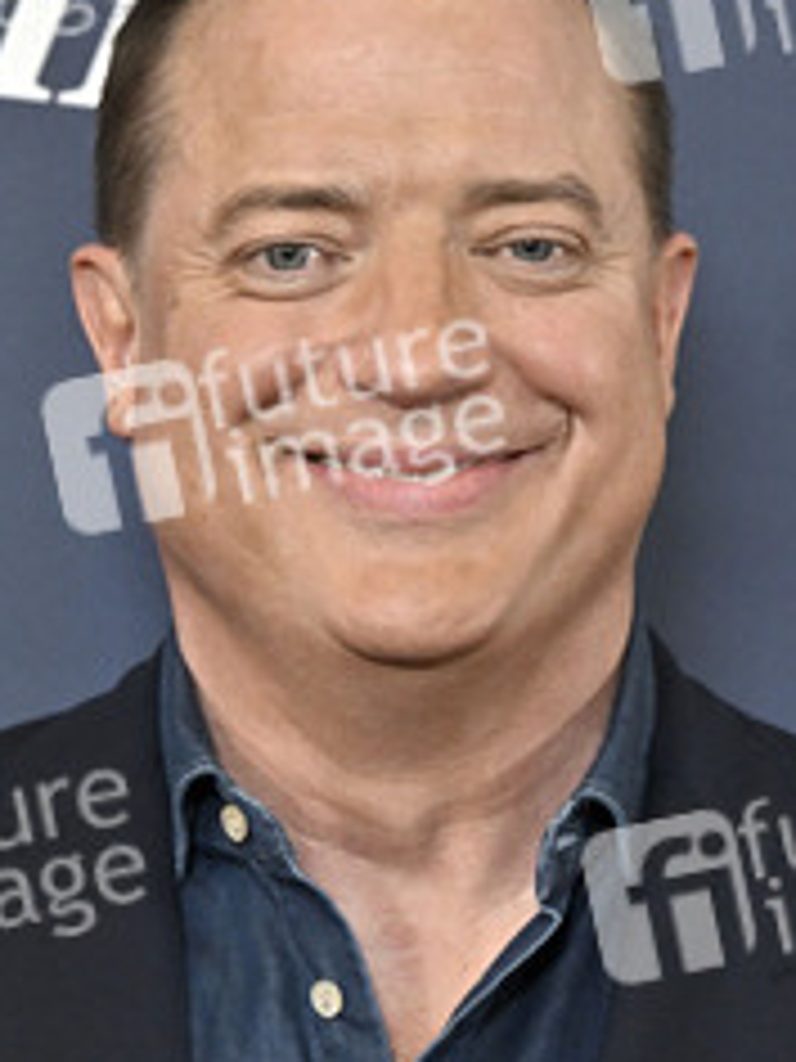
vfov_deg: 12.7
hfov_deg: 9.6
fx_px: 4752
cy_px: 652
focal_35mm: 155
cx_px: 405
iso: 2500
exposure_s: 1/320
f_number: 5.6
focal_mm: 95
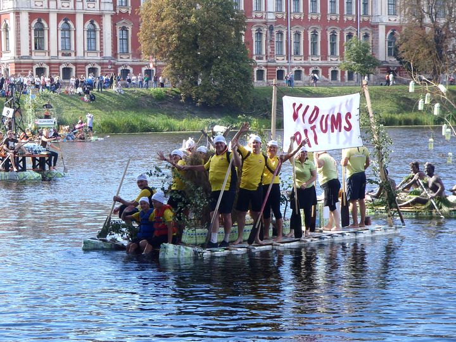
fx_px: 1344
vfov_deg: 14.5
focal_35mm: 102
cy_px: 171
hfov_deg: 19.3
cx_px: 228
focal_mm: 18.2
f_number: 5.1
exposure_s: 1/125
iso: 100
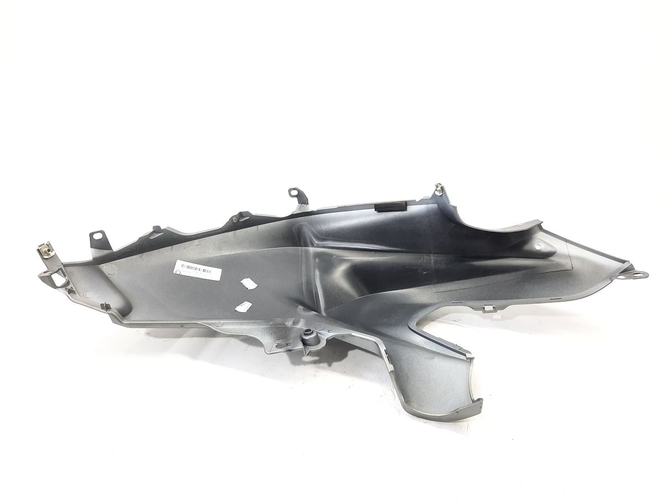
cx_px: 332
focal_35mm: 25
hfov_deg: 69.4
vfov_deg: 54.9
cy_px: 250
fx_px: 480
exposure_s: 1/50
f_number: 2
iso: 125
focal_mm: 4.6
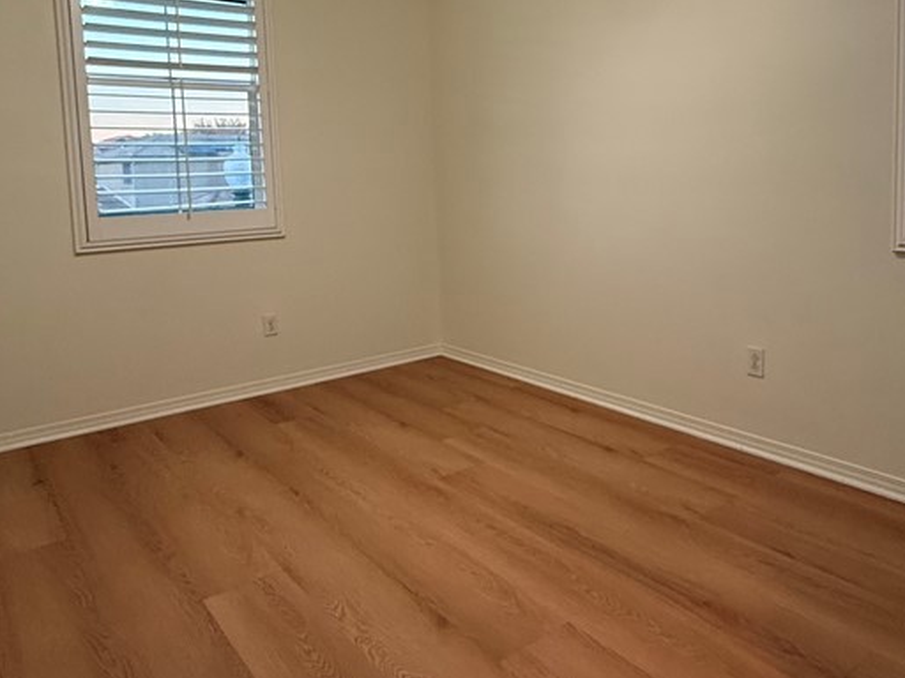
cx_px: 493
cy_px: 238
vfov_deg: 49.1
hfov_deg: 63.3
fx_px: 732
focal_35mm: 28
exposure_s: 1/60
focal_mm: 2.22
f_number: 2.2
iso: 250
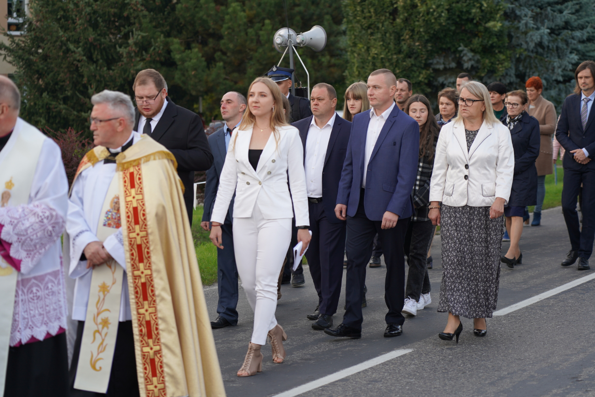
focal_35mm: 105
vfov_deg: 13.0
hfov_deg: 19.5
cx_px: 298
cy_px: 198
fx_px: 1735
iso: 125
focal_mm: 105
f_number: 4
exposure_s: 1/160
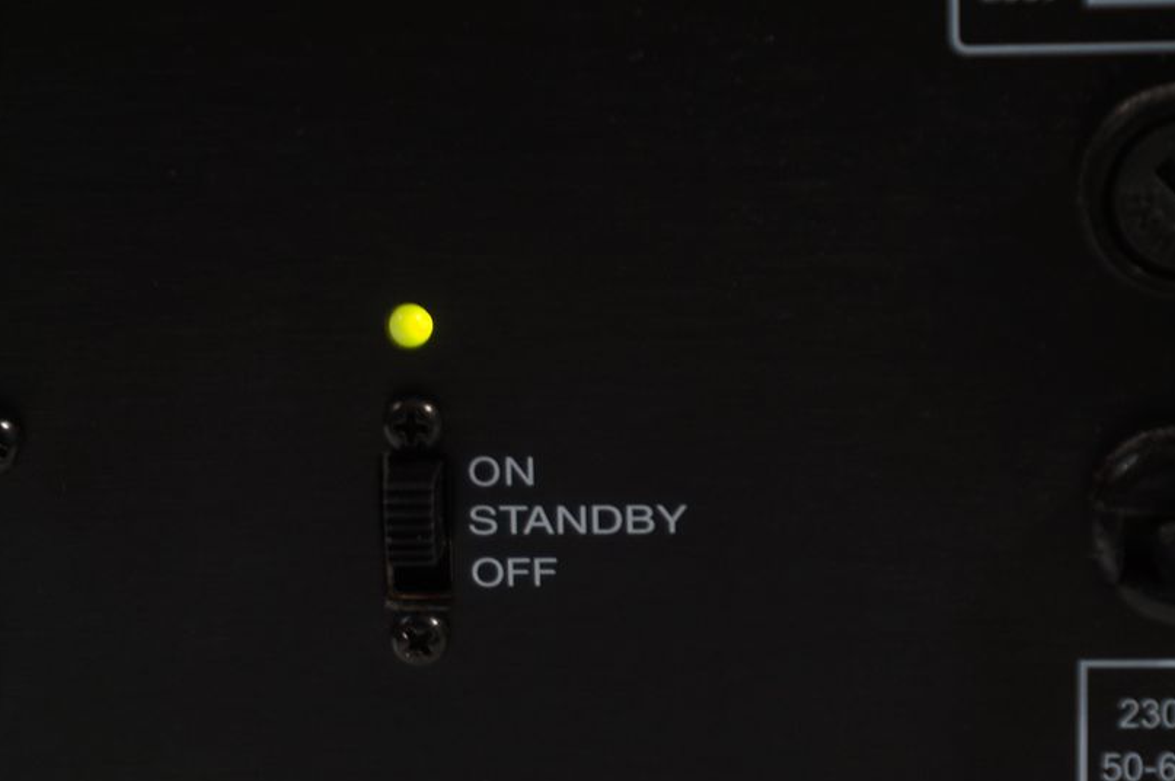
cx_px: 630
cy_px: 487
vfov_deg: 9.9
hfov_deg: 14.9
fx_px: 4493
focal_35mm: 138
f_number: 5.6
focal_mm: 55
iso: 200
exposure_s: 1/13
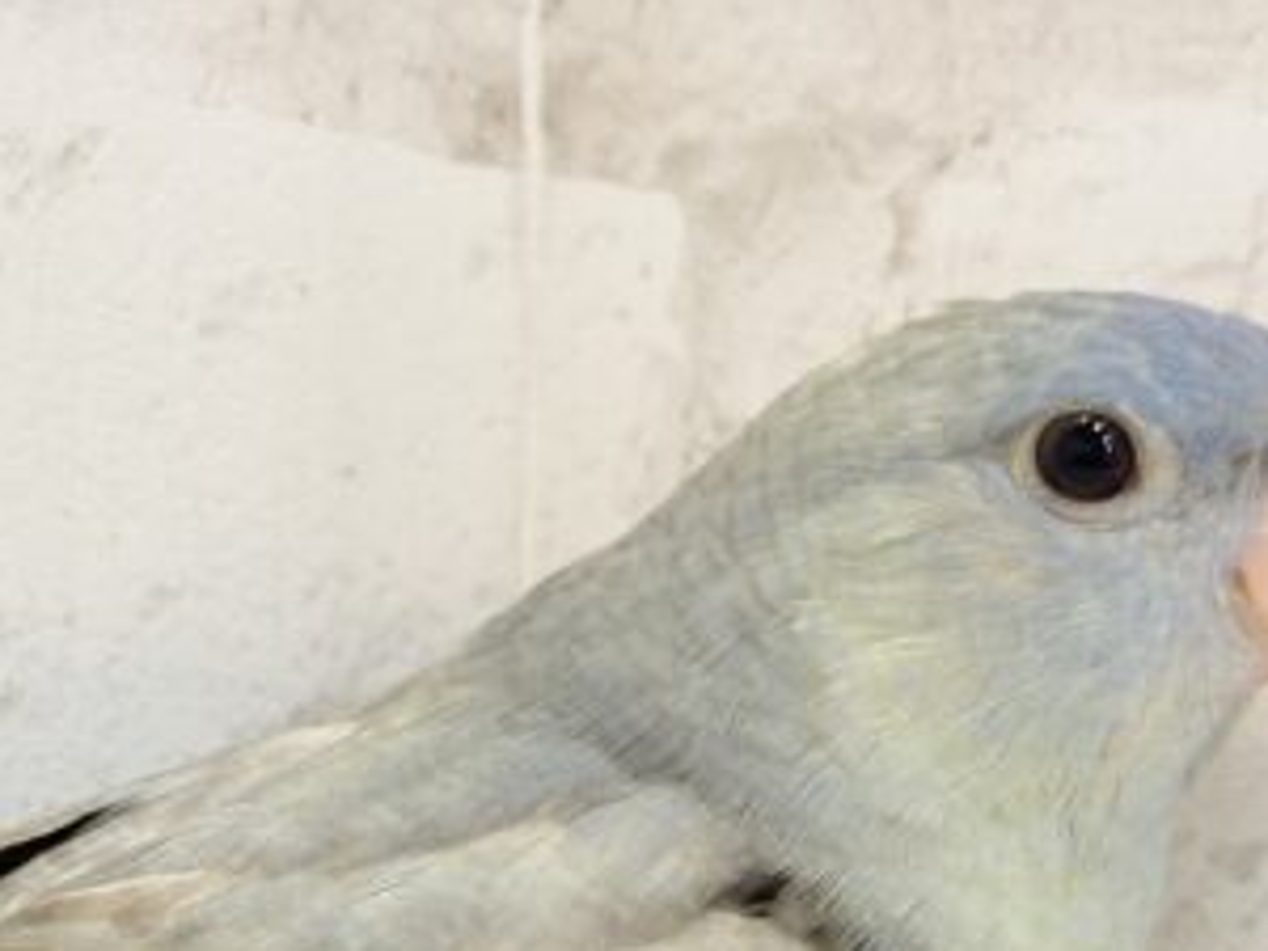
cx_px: 131
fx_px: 4066
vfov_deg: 13.1
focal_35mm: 111
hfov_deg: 17.5
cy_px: 1006
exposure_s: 1/50
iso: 50
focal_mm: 5.96
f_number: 1.6
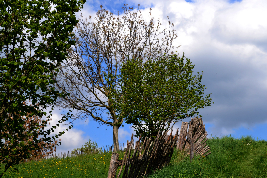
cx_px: 134
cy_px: 89
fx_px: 612
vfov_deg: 16.6
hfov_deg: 24.6
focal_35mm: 82
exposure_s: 1/250
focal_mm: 55
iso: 100
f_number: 8
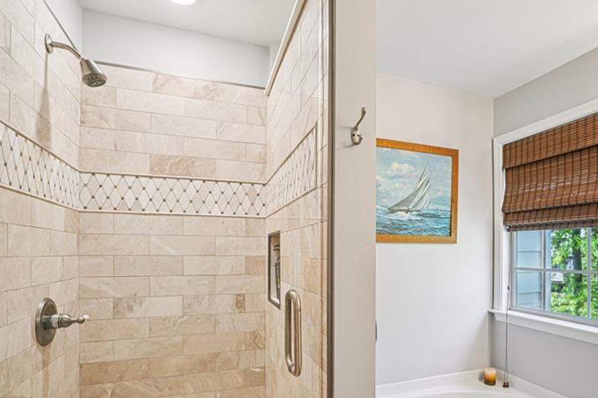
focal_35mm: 21
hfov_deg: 80.1
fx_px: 349
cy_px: 252
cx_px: 366
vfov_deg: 58.6
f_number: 8
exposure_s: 1/6
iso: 400
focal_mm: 16
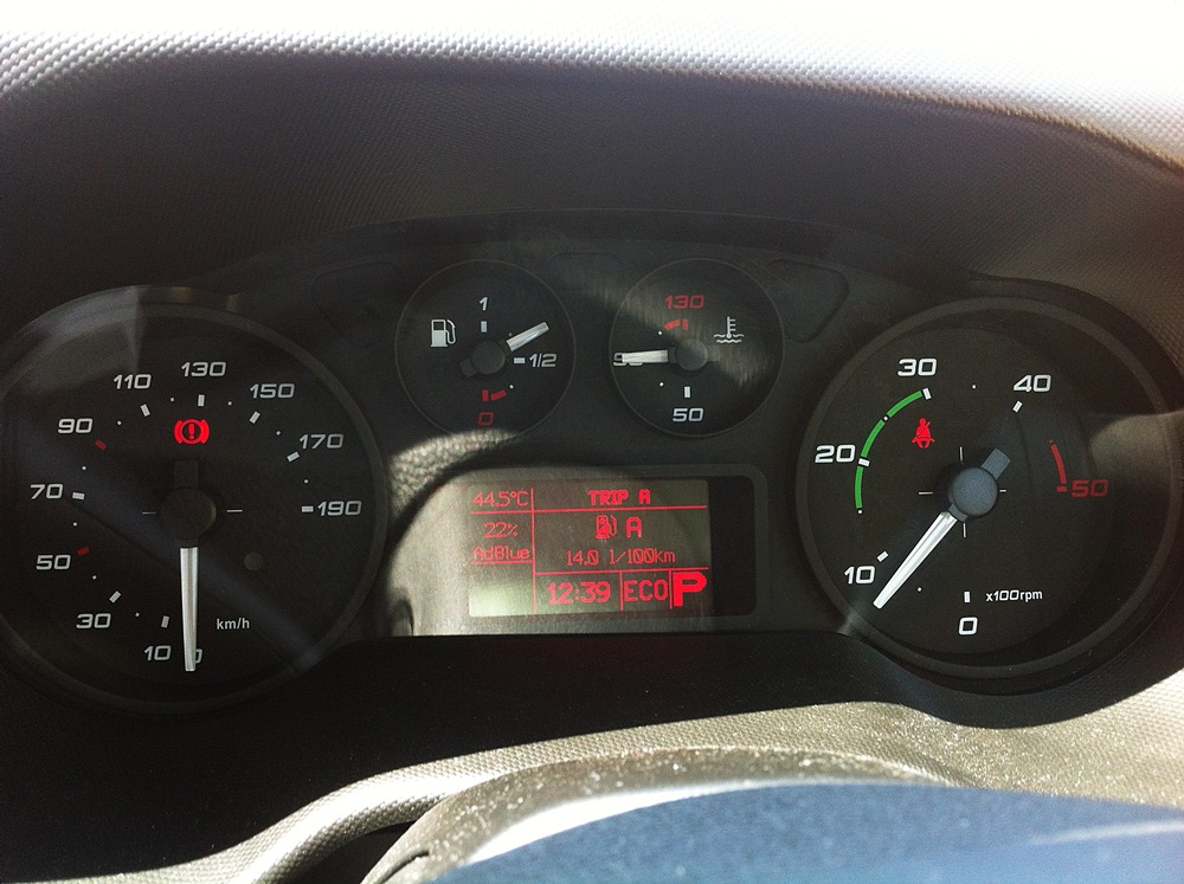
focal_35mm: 35
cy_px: 442
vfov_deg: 40.6
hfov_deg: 52.7
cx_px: 592
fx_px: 1195
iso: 100
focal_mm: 3.85
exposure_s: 1/60
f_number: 2.8
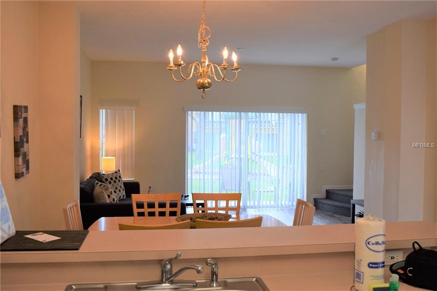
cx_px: 218
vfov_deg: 36.8
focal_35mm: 36
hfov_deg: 53.1
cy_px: 146
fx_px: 437
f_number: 5
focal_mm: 24
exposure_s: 1/100
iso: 400
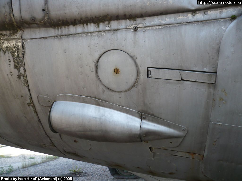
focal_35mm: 35
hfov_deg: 52.6
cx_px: 121
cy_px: 90
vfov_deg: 40.7
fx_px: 245
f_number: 2.8
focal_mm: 5.8
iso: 100
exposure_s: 1/160
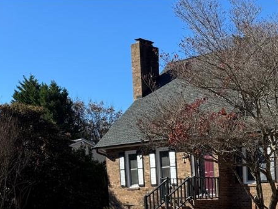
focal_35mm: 55
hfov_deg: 31.3
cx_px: 302
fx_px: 442
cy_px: 236
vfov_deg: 24.5
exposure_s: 1/1980
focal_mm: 6.76
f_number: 1.78
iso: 80
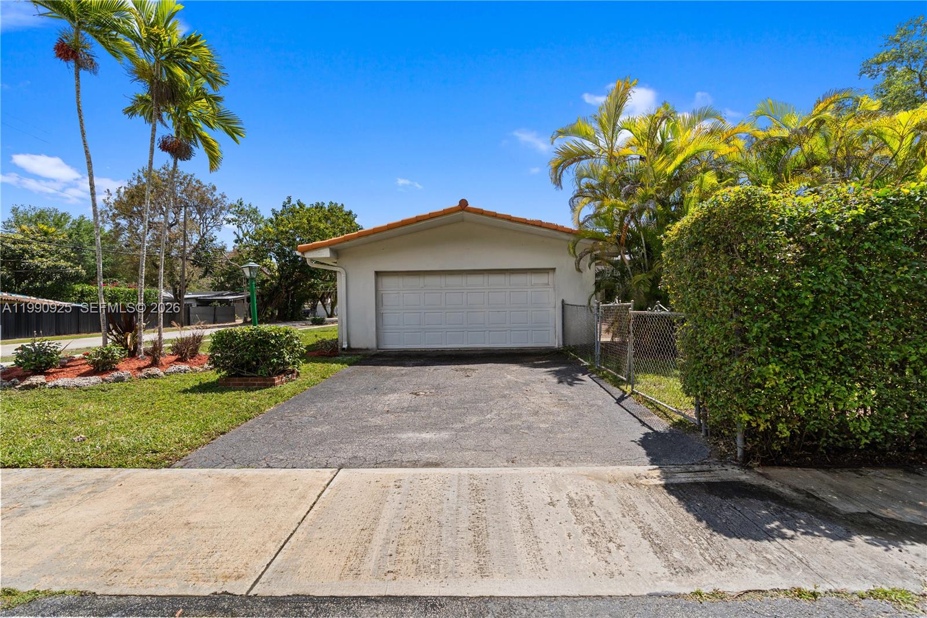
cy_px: 309
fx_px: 412
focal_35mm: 16
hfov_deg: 96.7
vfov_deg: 73.7
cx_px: 464
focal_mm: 16
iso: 100
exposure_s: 1/60
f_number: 5
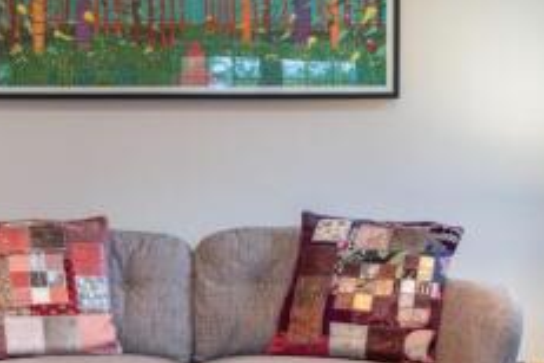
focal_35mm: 68
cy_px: 237
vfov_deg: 20.0
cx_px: 193
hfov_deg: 29.5
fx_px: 1027
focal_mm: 33
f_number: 4
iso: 640
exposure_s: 1/25
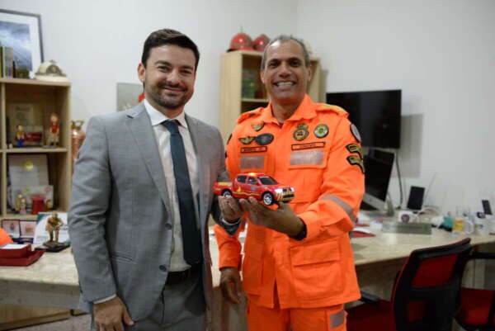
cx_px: 248
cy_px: 166
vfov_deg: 35.1
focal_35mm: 38
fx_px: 523
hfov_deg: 50.7
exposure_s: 1/125
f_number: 2.8
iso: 2500
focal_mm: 38
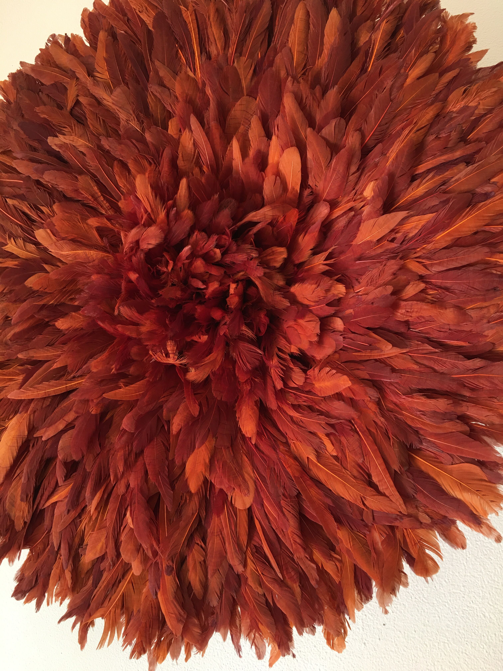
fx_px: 562
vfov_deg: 61.7
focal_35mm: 29
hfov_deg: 48.2
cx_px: 252
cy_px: 336
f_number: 2.2
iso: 25
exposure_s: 1/33
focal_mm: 4.15
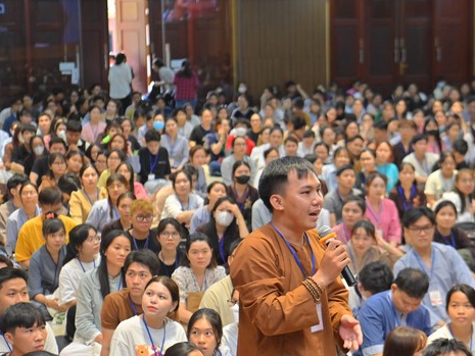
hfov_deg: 20.8
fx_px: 1290
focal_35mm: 94
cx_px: 320
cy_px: 211
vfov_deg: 15.7
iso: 1250
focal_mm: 70
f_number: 3.5
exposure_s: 1/125
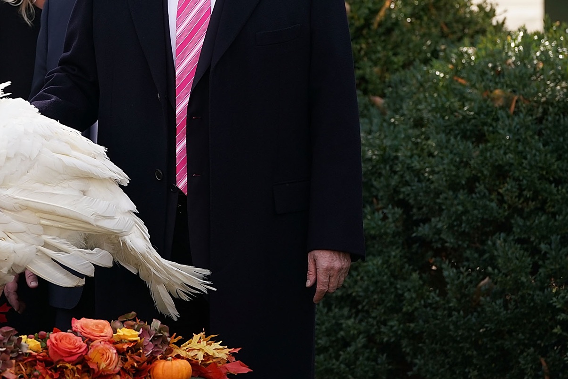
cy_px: 142
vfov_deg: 3.8
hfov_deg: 5.7
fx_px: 5680
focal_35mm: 360
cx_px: 169
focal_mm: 189
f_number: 4
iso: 320
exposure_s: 1/800
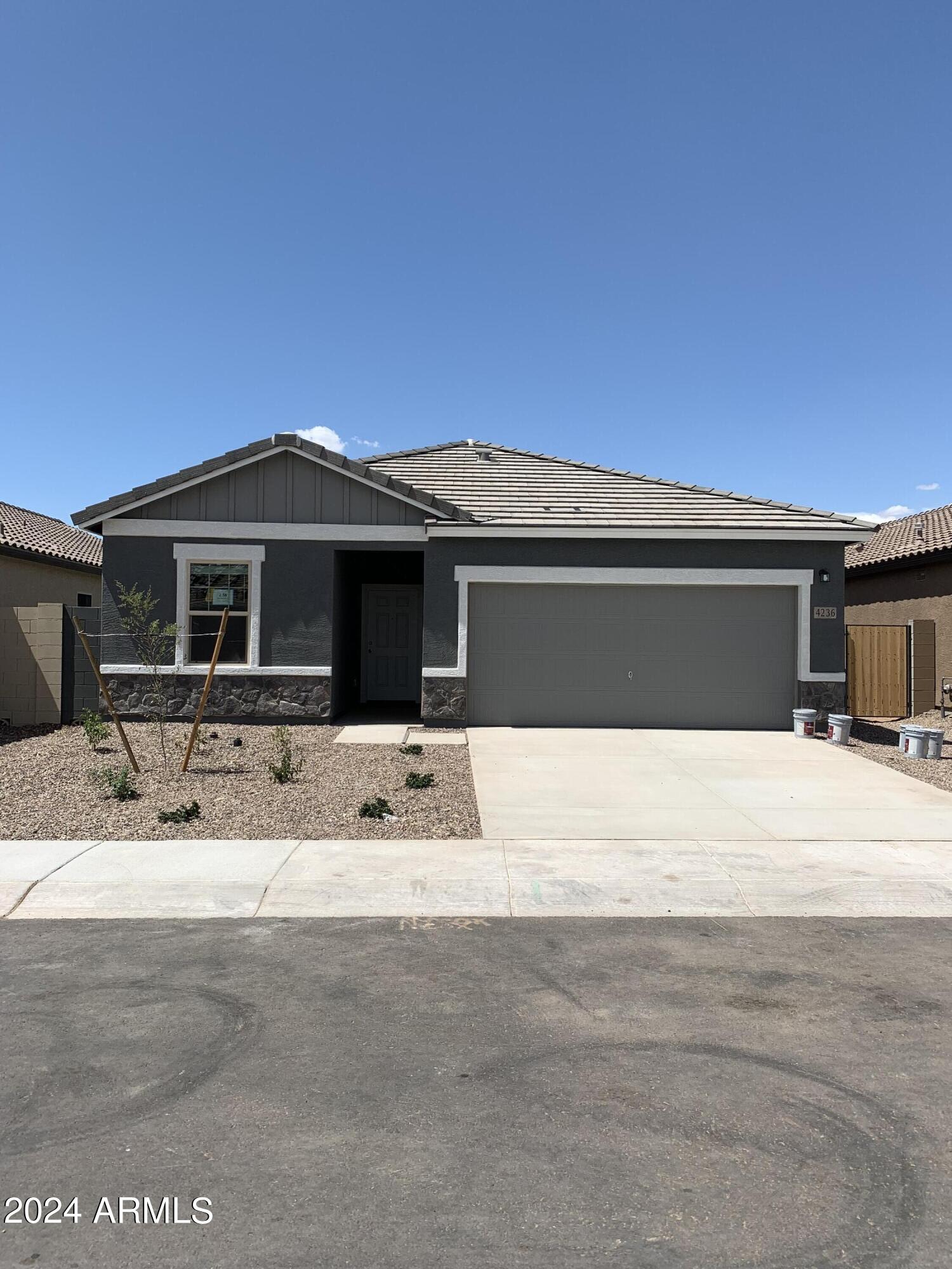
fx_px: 953
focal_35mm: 26
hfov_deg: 53.1
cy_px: 634
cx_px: 476
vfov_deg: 67.3
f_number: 1.8
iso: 25
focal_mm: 4.25
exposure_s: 1/3086
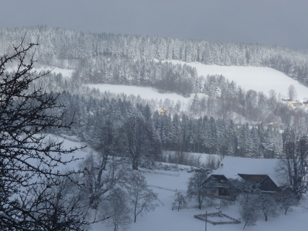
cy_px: 116
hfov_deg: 9.8
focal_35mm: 201
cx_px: 154
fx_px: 1788
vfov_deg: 7.4
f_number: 6.3
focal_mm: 35.6
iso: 80
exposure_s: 1/500
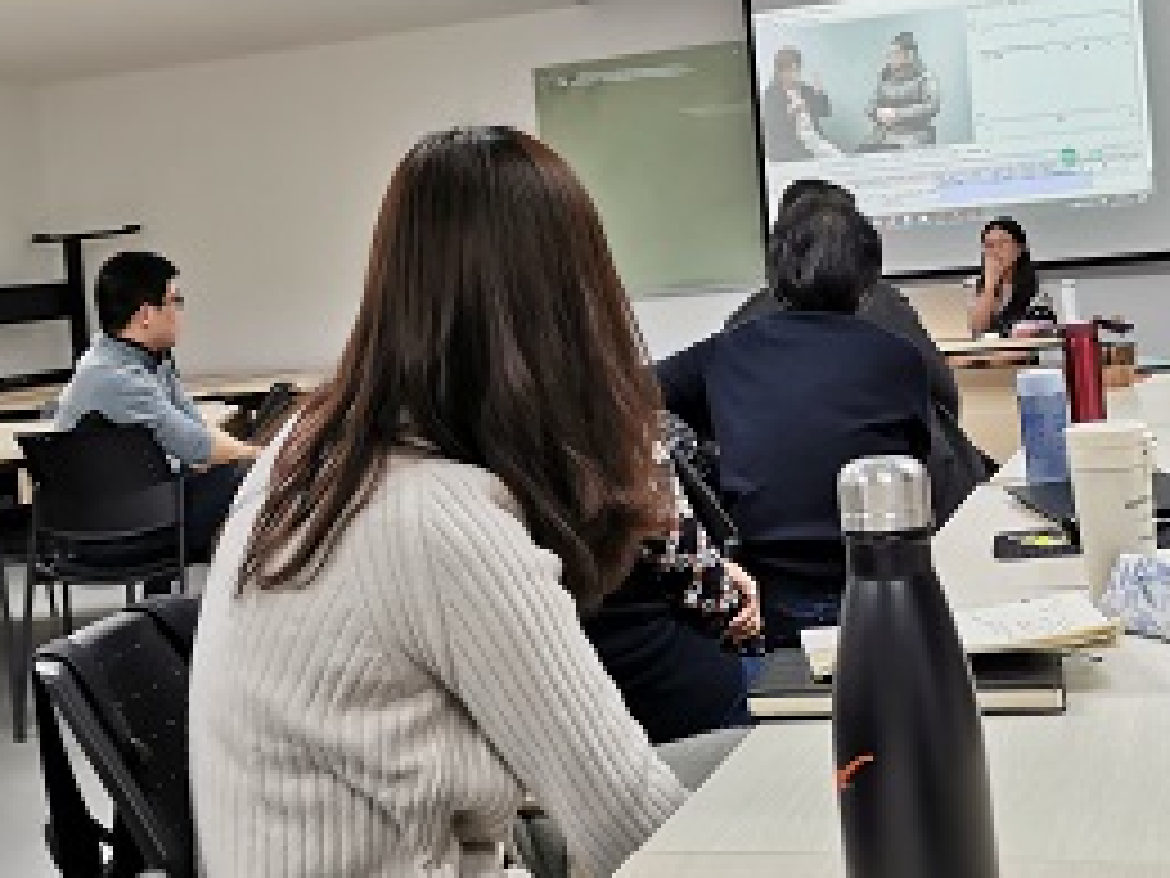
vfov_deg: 27.6
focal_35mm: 52
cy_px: 218
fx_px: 1758
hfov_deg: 36.8
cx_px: 652
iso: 100
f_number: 1.8
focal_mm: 5.58
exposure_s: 1/100
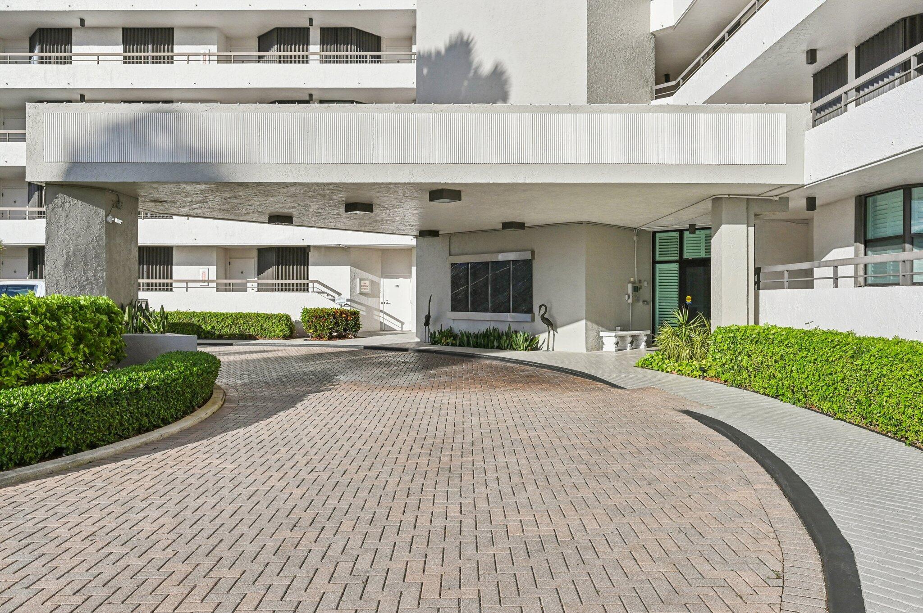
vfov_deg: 51.2
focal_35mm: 25
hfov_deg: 71.6
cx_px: 462
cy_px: 306
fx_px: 640
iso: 800
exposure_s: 1/3200
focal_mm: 25
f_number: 8
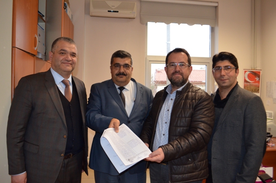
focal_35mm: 30
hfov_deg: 62.0
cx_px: 138
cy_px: 92
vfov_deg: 43.4
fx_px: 230
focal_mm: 20
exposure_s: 1/60
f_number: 3.8
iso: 1250
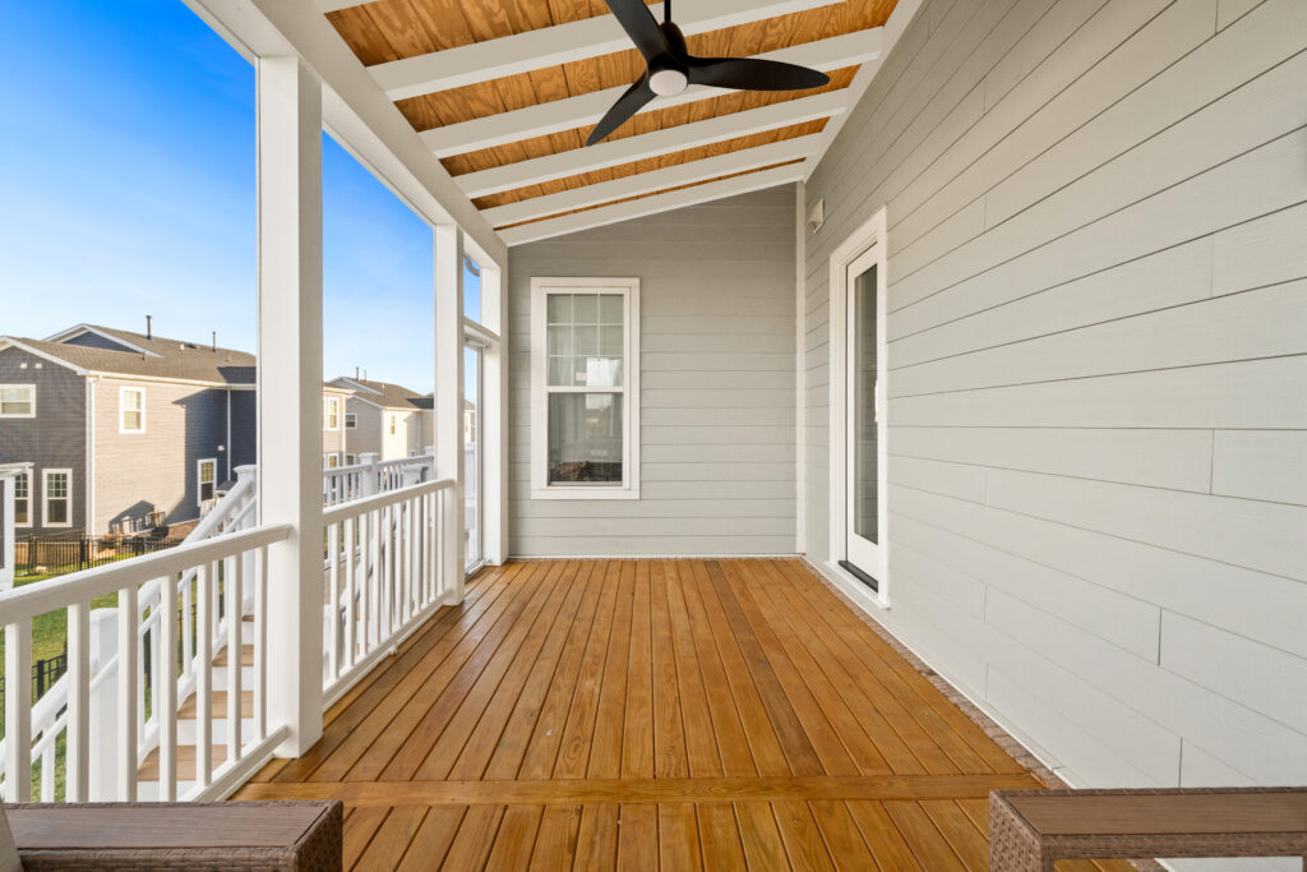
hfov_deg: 104.2
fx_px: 508
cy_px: 436
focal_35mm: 14
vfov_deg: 81.2
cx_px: 654
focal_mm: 14
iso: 640
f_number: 7.1
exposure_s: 1/40
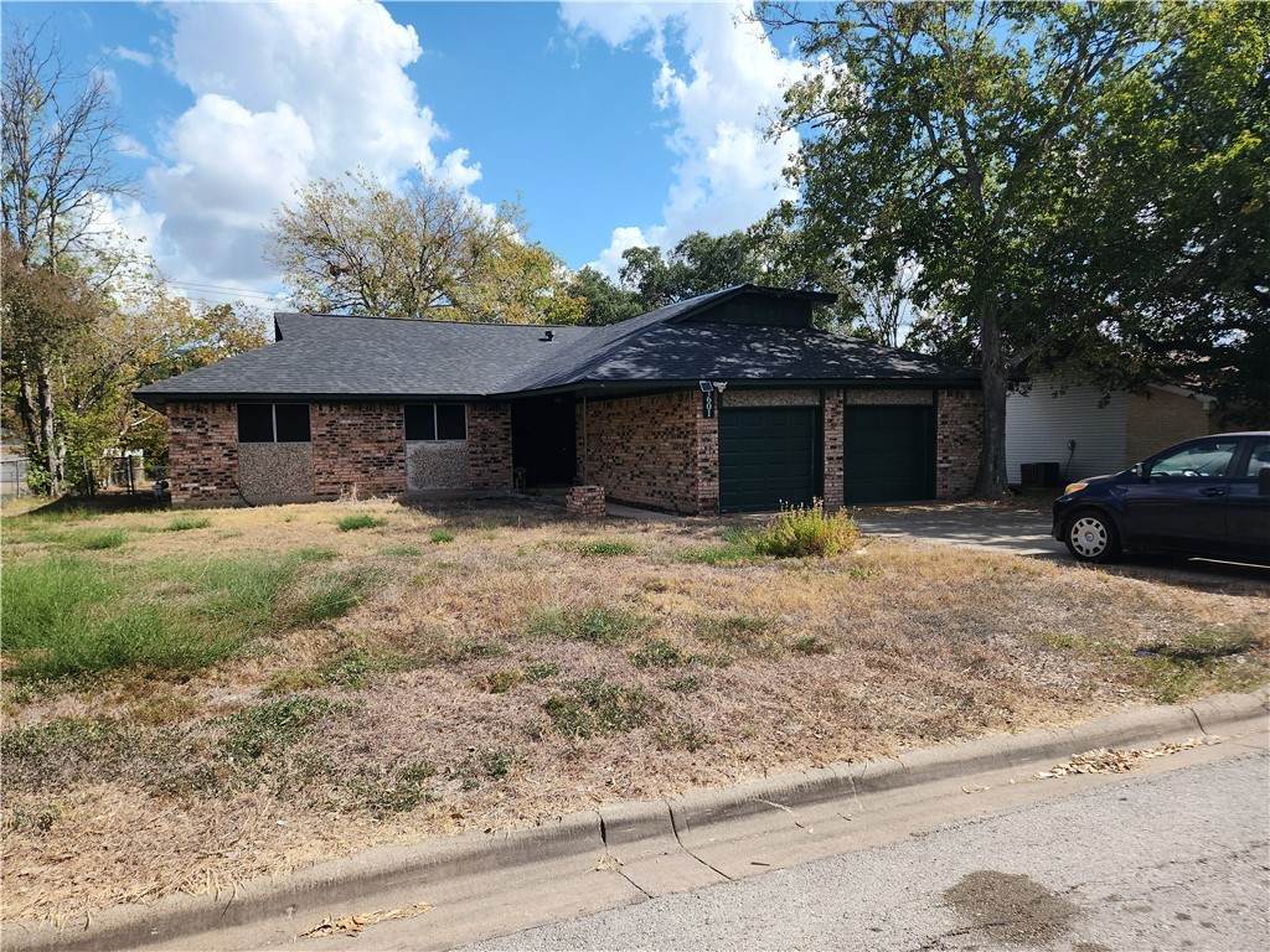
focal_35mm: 23
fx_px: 844
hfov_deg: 73.9
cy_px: 476
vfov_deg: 58.9
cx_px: 635
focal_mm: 5.4
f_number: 1.8
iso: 20
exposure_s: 1/1354
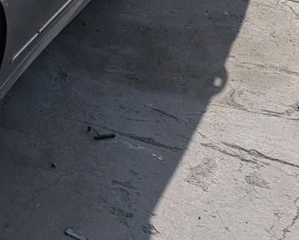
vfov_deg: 16.9
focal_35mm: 88
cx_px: -250
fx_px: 779
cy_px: -22
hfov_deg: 17.4
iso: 46
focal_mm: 6.81
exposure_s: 1/3534
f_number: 1.85
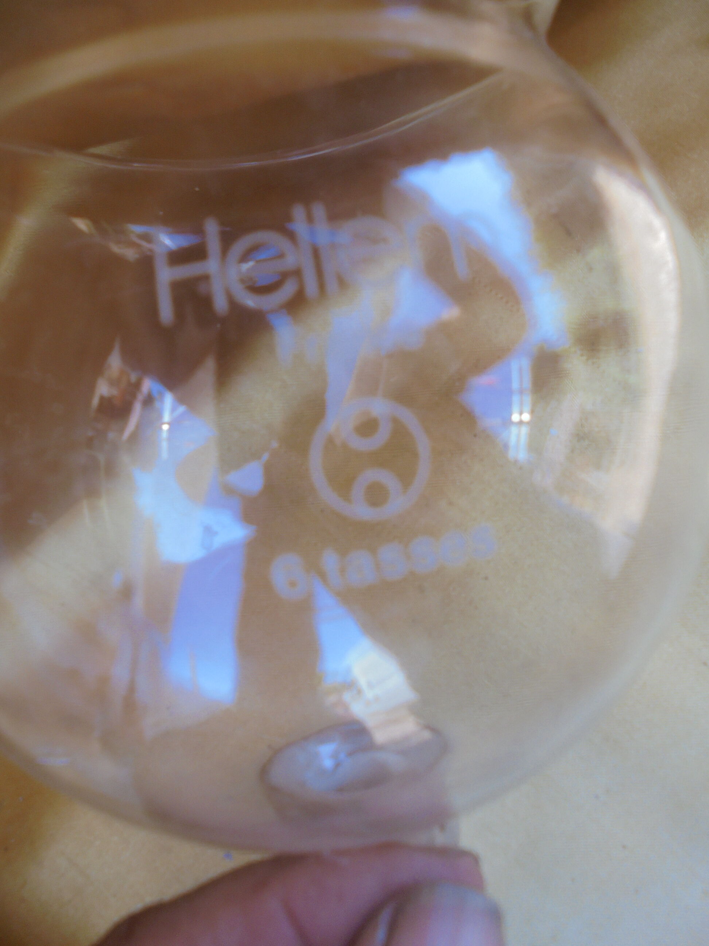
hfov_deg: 53.1
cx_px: 354
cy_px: 473
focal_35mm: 26
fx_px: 710
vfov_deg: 67.3
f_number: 3.5
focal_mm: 4.6
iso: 100
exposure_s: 1/100
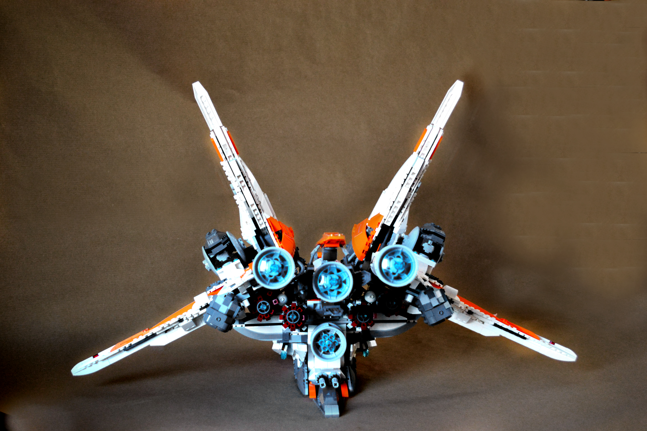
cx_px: 324
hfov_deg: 38.9
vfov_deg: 26.5
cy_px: 216
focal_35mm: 51
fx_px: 917
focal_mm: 34
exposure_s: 1/60
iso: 1250
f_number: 5
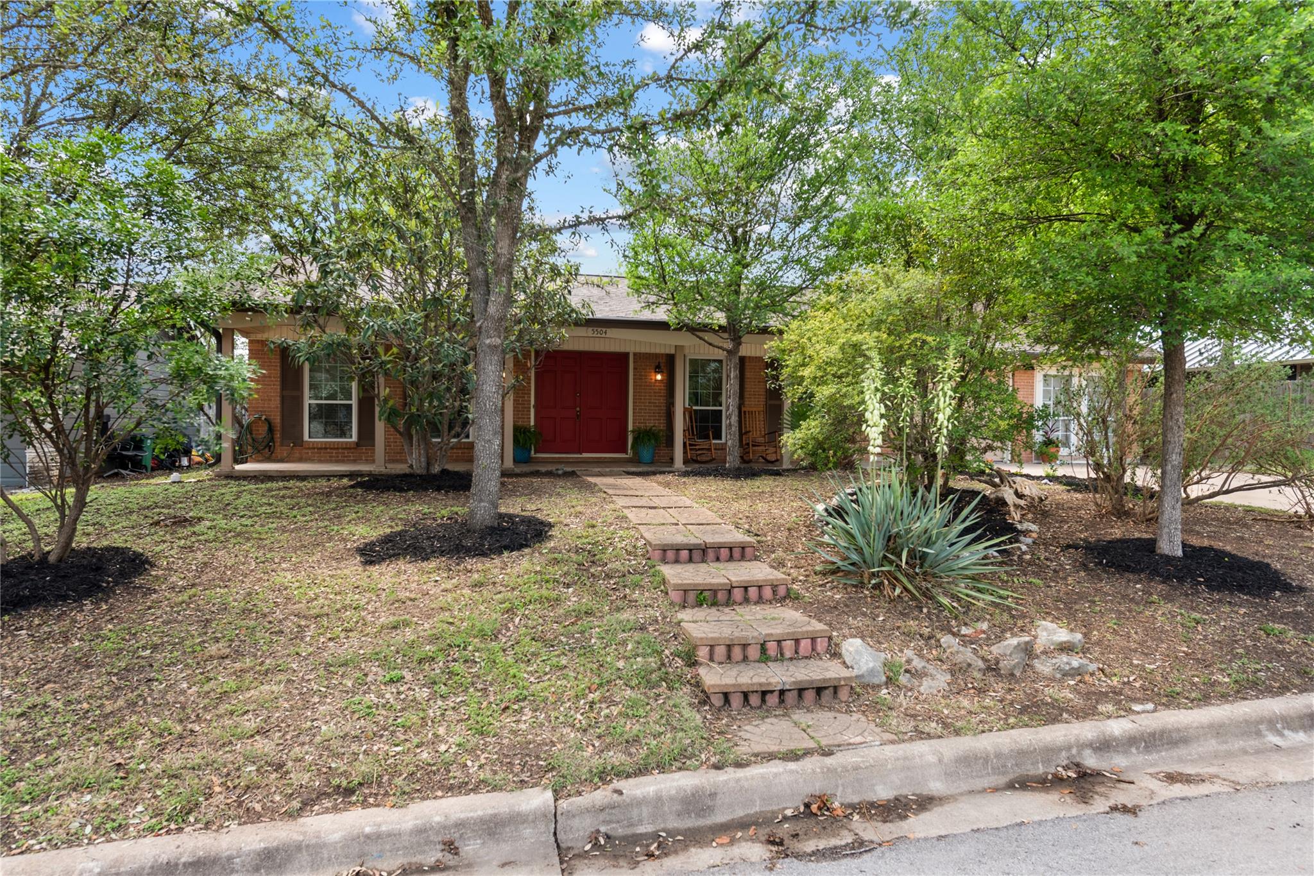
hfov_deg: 81.2
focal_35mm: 21
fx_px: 767
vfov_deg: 59.5
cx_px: 657
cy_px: 438
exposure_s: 1/50
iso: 400
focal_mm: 21
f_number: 8
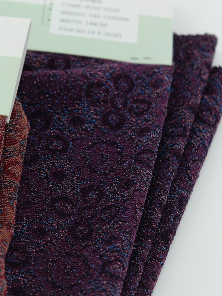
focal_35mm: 147
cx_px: -76
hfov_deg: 9.9
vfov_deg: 13.4
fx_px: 1257
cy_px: 162
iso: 100
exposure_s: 1/125
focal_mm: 50
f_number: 4
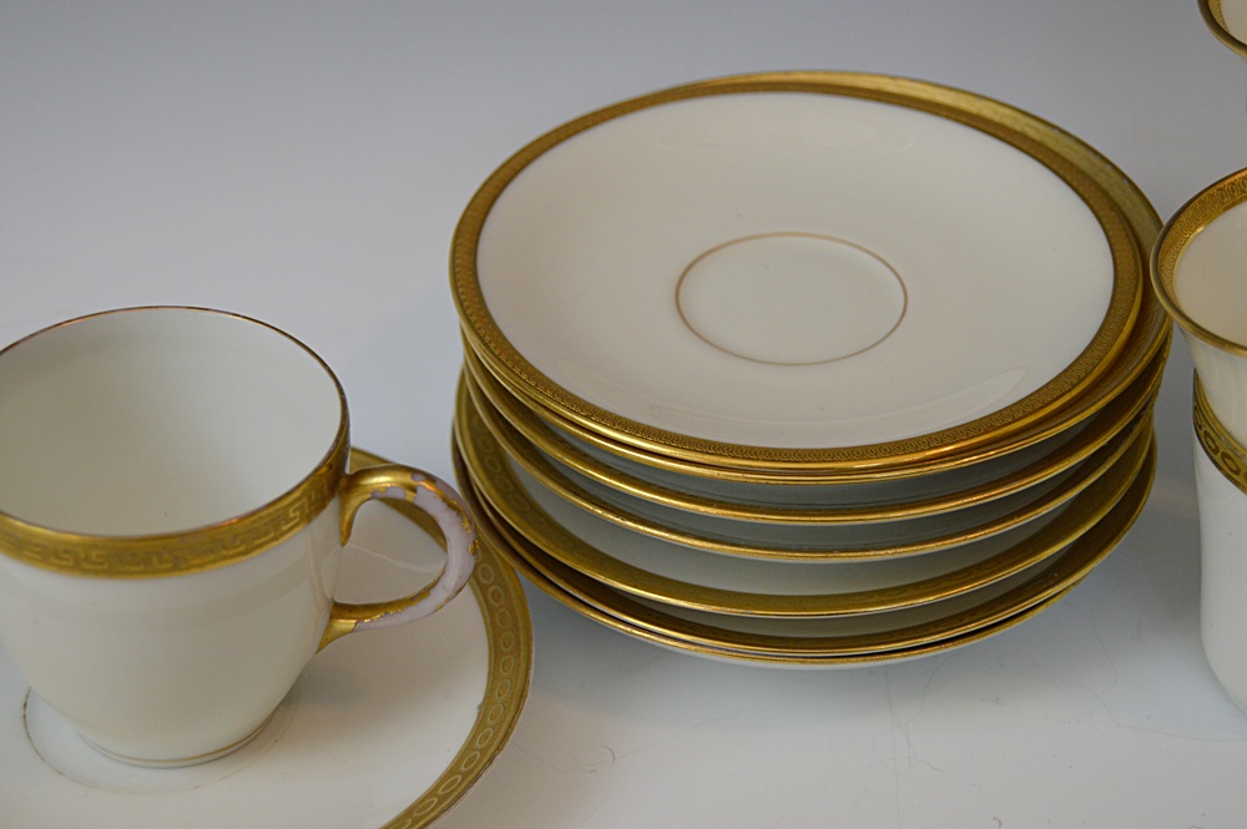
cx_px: 624
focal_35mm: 69
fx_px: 2388
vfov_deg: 19.7
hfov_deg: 29.3
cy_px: 414
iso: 560
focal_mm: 46
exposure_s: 1/60
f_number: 5.3
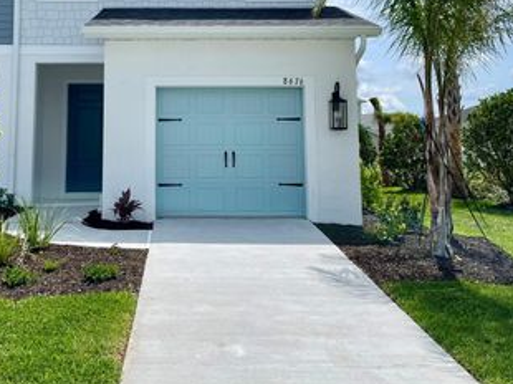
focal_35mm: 42
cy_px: 79
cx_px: 194
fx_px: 622
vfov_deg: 33.4
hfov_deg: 44.5
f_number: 1.6
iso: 32
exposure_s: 1/6494
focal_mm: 4.2
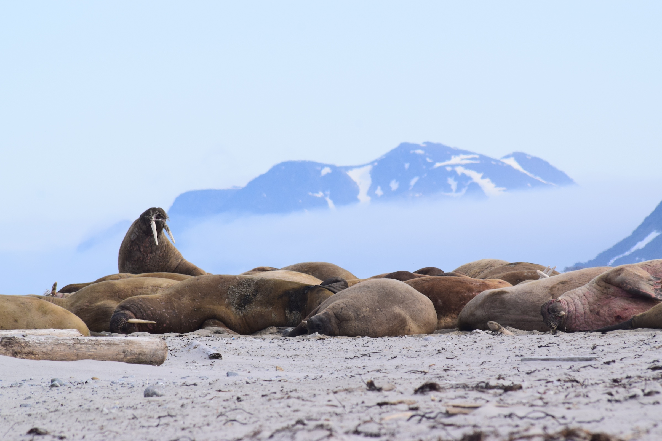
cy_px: 220
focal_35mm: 450
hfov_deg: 4.6
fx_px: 8274
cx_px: 331
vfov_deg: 3.1
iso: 400
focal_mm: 300
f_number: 11
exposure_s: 1/500
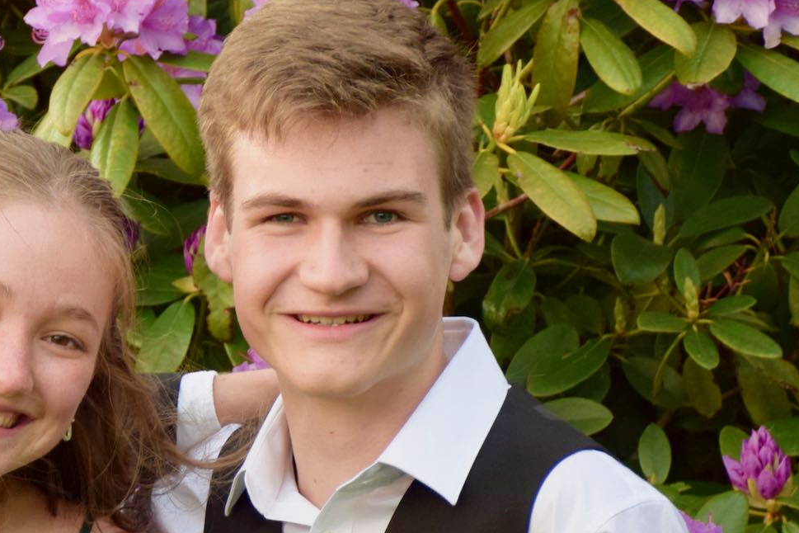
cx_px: -14
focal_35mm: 322
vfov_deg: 4.3
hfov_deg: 6.4
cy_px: 444
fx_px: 7146
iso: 800
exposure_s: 1/250
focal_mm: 80
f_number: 5.3
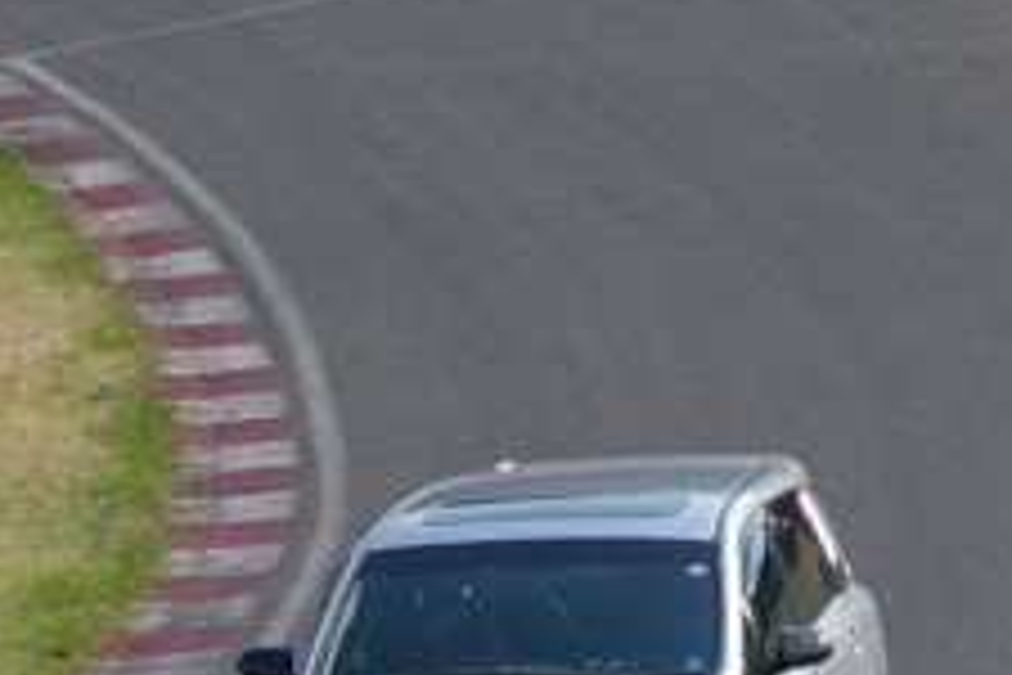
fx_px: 27386
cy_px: 783
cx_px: 459
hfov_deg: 2.1
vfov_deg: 1.4
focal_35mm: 974
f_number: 13
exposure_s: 1/125
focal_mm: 143
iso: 200
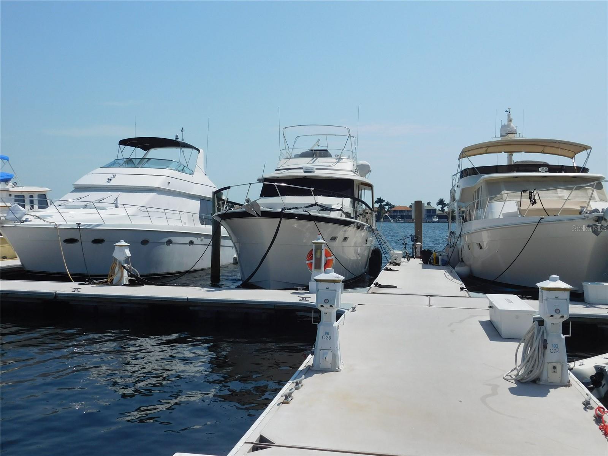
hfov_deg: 51.4
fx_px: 632
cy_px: 228
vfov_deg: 39.7
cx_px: 304
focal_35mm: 36
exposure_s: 1/800
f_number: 7
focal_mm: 6.3
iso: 125
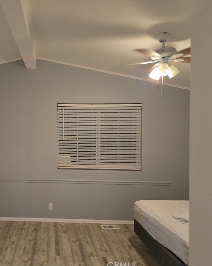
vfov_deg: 57.2
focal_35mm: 31
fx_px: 243
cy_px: 133
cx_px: 38
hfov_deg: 44.5
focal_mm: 5.4
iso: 400
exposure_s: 1/120
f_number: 1.8
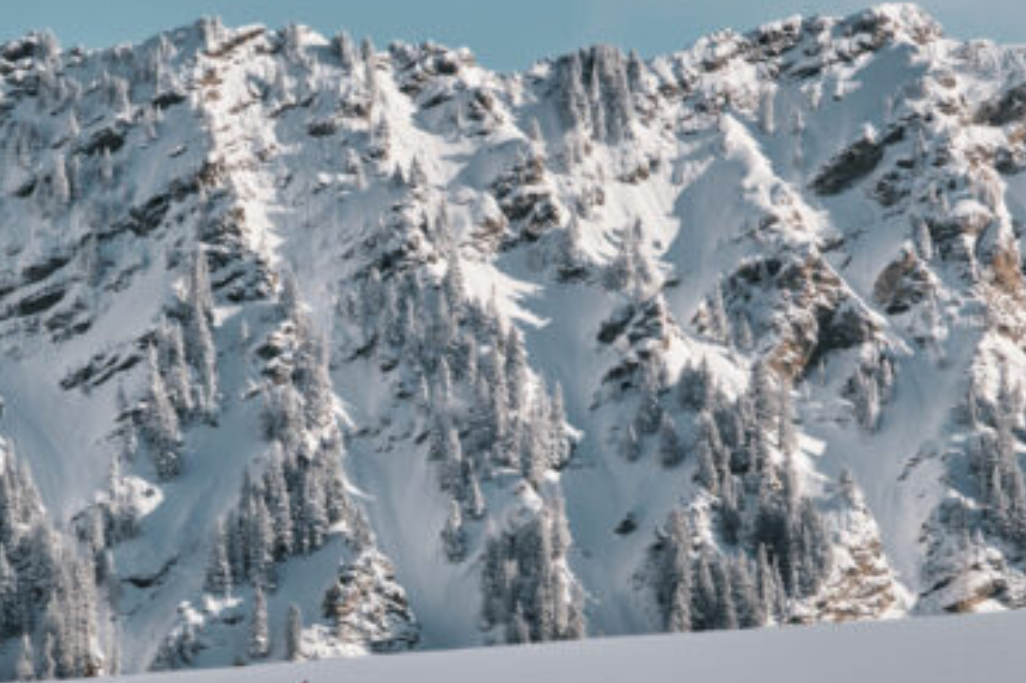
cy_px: 526
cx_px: 287
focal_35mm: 432
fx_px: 12306
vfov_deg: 3.2
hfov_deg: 4.8
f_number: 8
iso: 160
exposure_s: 1/280
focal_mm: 140
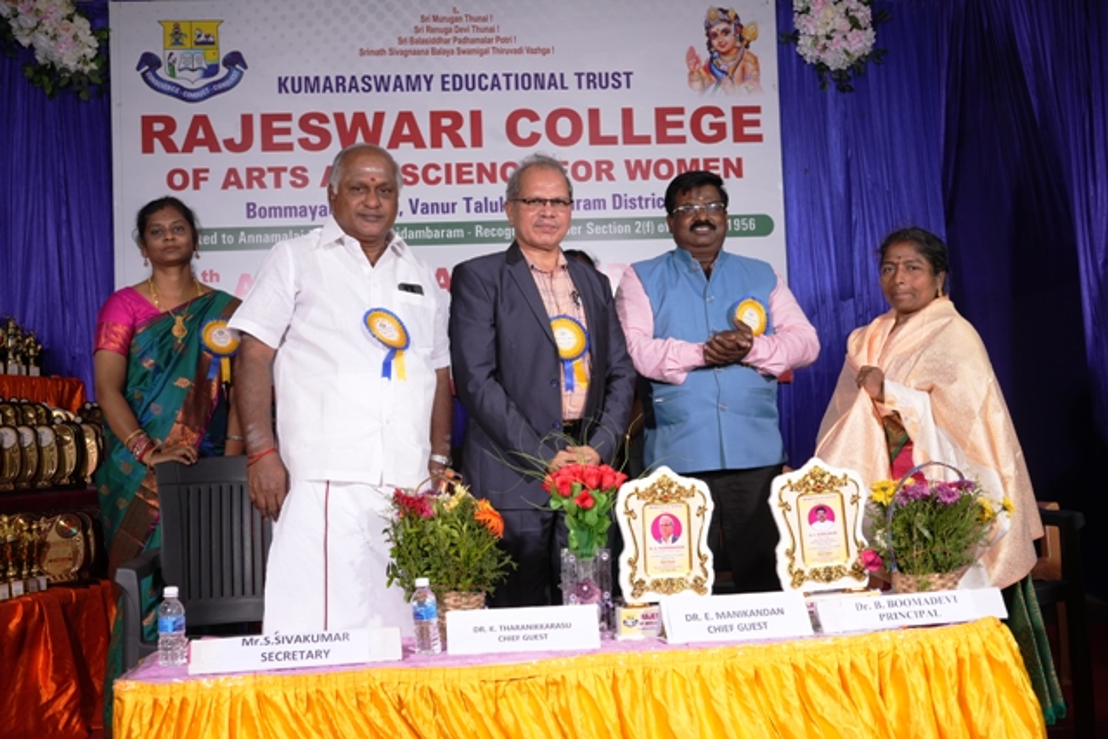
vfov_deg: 31.9
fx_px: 1293
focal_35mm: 42
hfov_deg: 46.4
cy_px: 370
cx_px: 554
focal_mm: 42
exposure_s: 1/160
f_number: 9
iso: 500
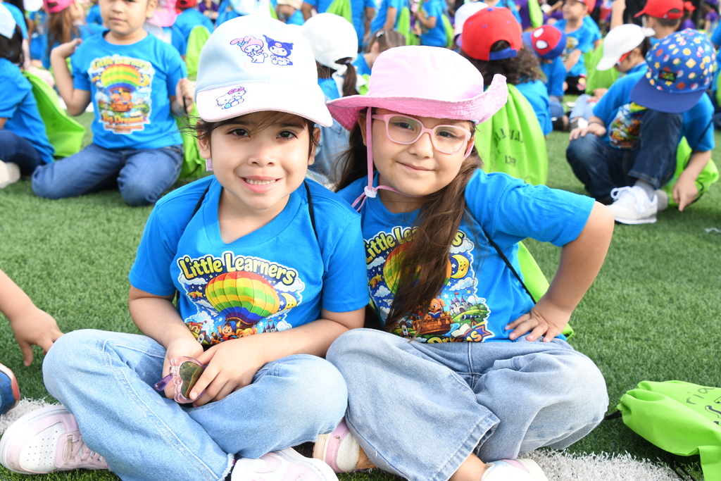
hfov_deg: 43.6
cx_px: 360
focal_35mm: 45
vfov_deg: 29.9
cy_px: 240
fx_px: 901
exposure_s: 1/200
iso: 320
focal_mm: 30
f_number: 7.1
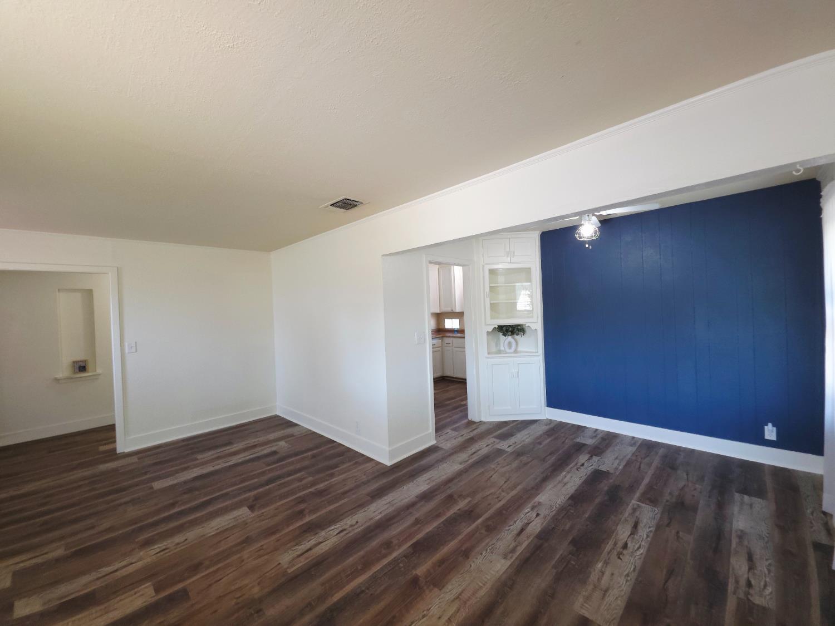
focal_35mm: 13
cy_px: 313
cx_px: 418
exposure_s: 1/30
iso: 160
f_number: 1.9
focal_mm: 2.2
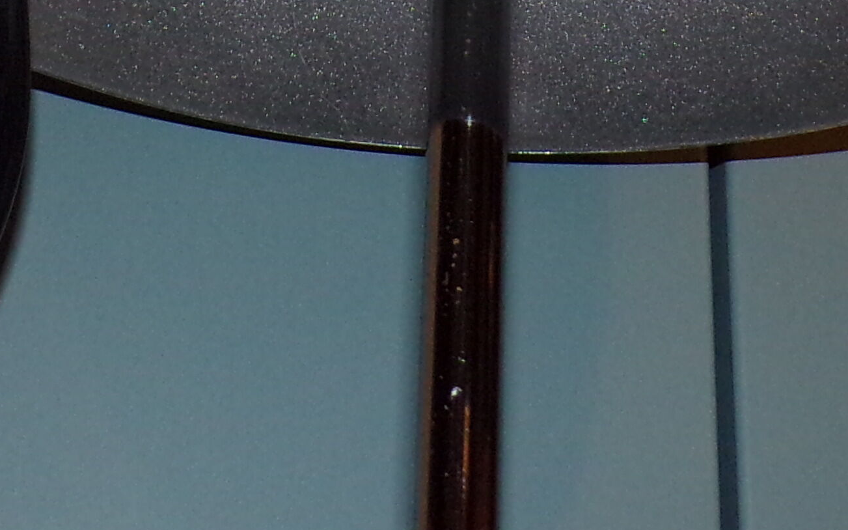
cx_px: 402
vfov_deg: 11.5
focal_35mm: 105
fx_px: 2426
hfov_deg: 19.8
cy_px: -462
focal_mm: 5
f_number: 3.1
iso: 200
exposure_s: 1/34
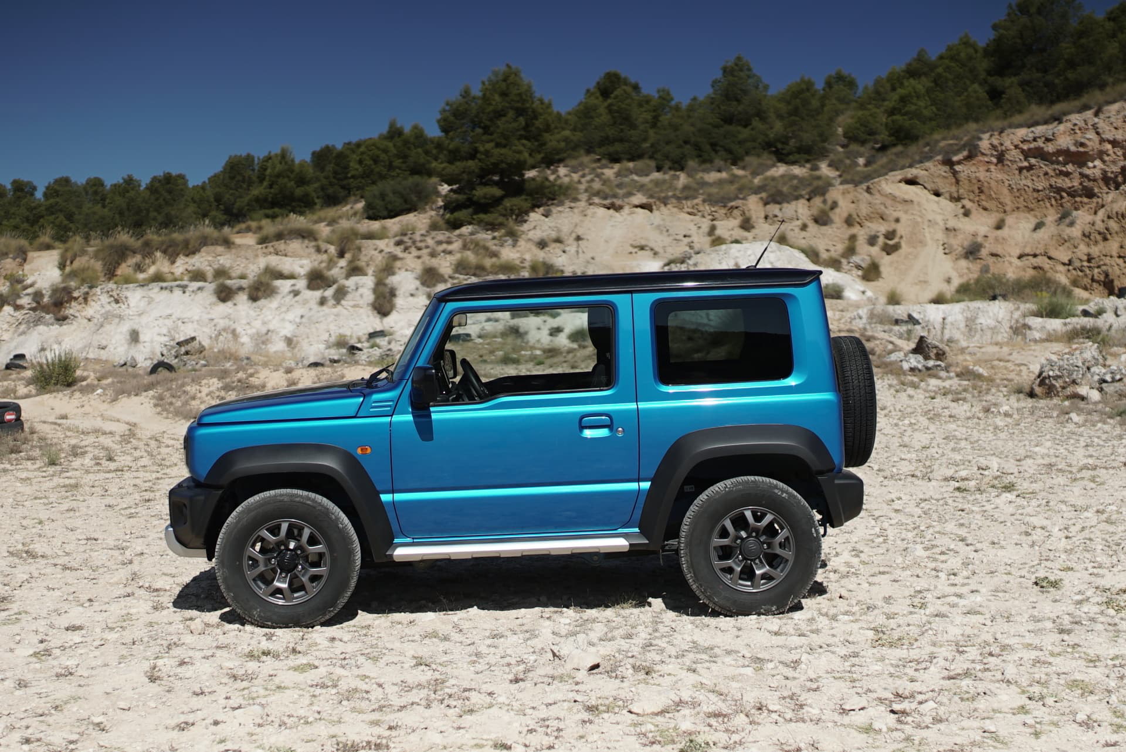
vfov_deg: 26.0
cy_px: 376
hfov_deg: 38.2
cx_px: 563
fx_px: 1627
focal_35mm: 52
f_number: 2
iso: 100
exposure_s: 1/8000
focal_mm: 35
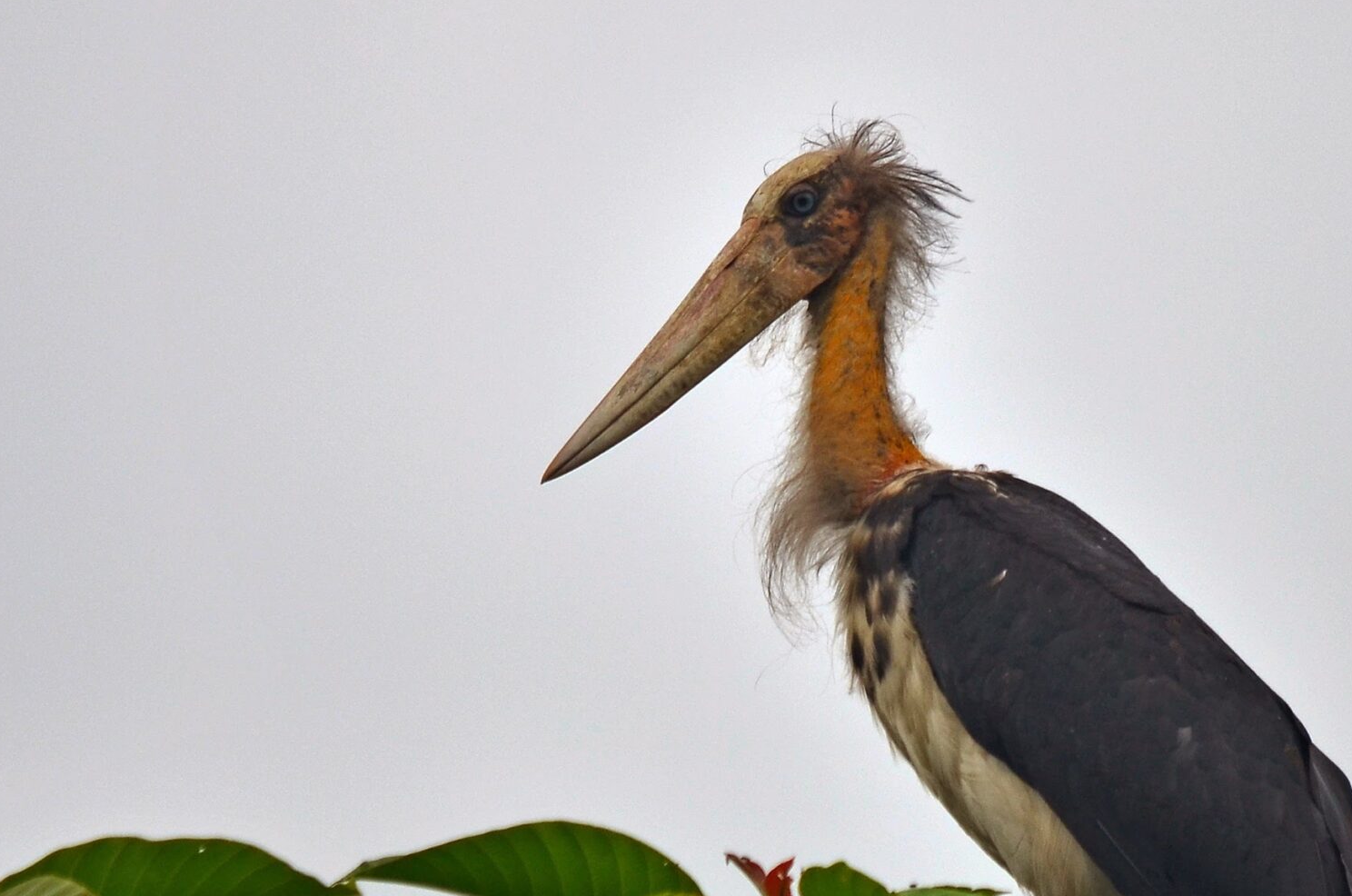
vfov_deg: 1.1
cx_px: 732
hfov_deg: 1.6
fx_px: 48353
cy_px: 503
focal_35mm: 1290
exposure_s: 1/640
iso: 200
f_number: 6.3
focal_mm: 500
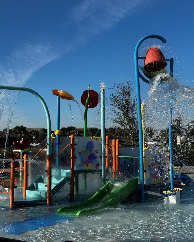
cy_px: 119
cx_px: 99
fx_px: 366
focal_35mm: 51
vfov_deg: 36.6
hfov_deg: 29.7
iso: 64
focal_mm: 6.86
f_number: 1.78
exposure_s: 1/4785
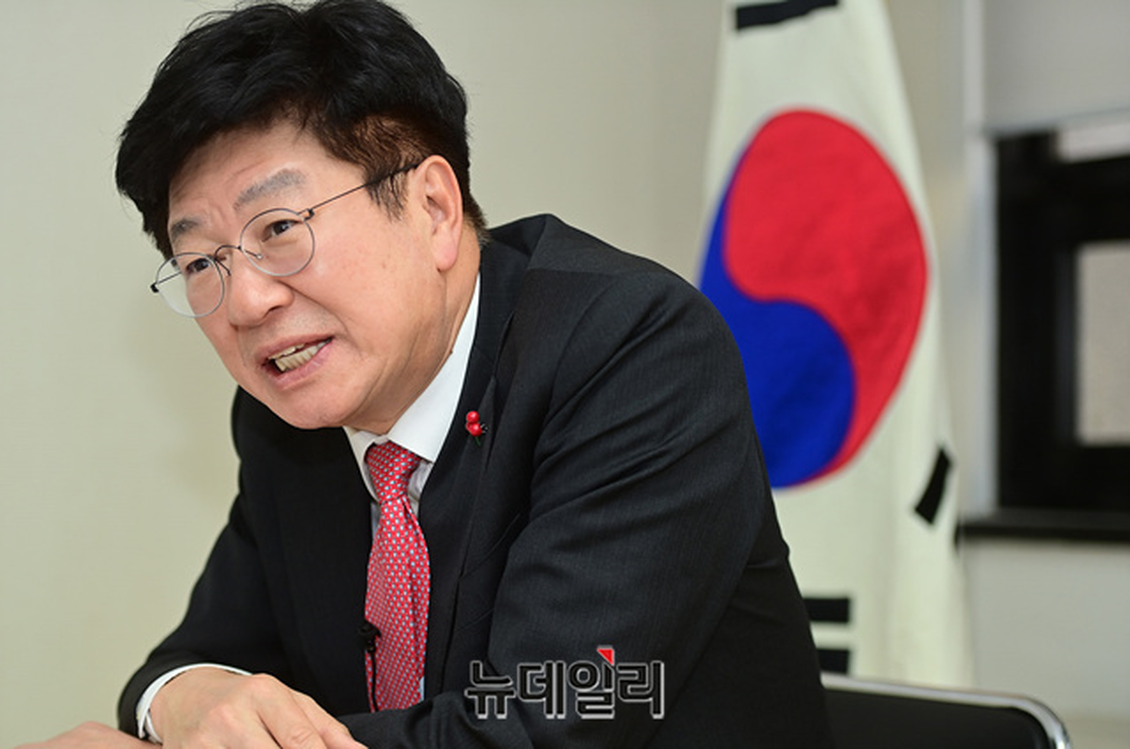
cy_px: 374
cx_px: 565
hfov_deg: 25.4
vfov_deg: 17.0
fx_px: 2506
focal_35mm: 80
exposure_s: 1/250
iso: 640
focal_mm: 80
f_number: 2.8
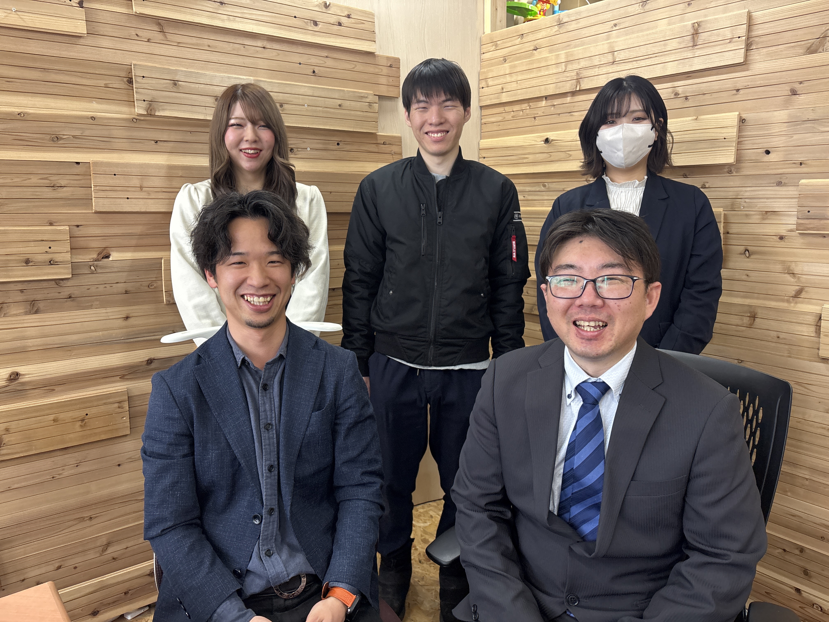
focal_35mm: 26
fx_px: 623
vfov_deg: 53.1
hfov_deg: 67.3
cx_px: 414
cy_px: 311
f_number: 1.6
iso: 125
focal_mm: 5.96
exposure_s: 1/91
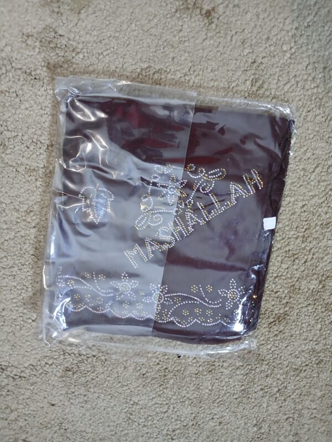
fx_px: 332
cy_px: 221
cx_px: 166
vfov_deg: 67.3
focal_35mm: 26
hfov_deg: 53.1
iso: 400
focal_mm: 3.98
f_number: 1.8
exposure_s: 1/24
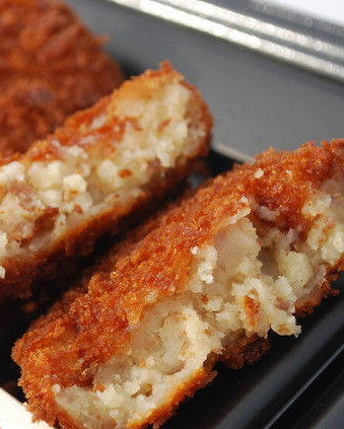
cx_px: 109
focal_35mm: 98
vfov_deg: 19.5
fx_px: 1246
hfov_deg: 15.7
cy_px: 214
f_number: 6.3
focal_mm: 46
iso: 100
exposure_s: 1/160
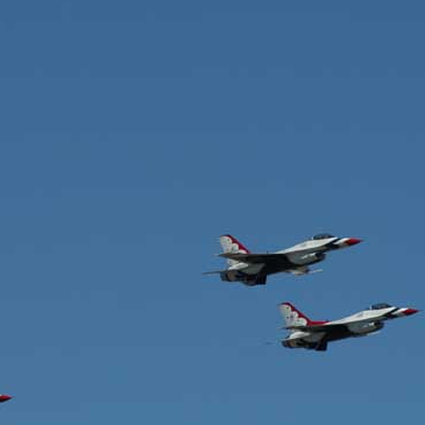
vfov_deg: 3.7
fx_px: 6598
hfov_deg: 3.7
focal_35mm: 475
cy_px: 265
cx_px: 220
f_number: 8
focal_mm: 170
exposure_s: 1/1000
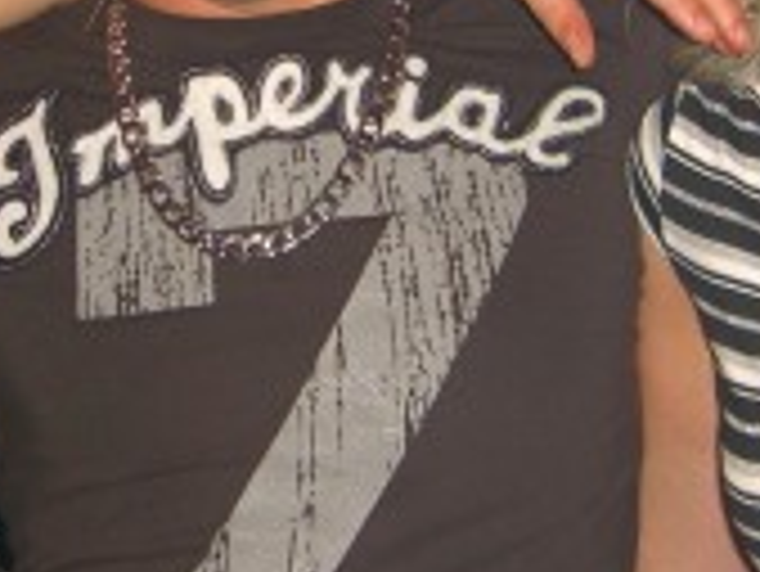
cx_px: 279
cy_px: 95
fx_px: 2966
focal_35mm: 135
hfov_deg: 14.6
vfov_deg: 11.0
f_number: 2.8
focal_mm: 7.9
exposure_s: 1/60
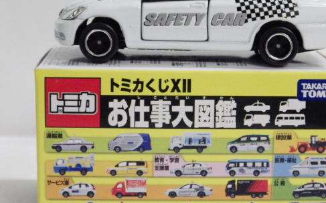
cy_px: 83
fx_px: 879
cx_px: 182
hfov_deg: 21.0
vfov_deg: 13.2
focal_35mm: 99
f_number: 4.2
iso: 800
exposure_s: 1/60
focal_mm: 12.8
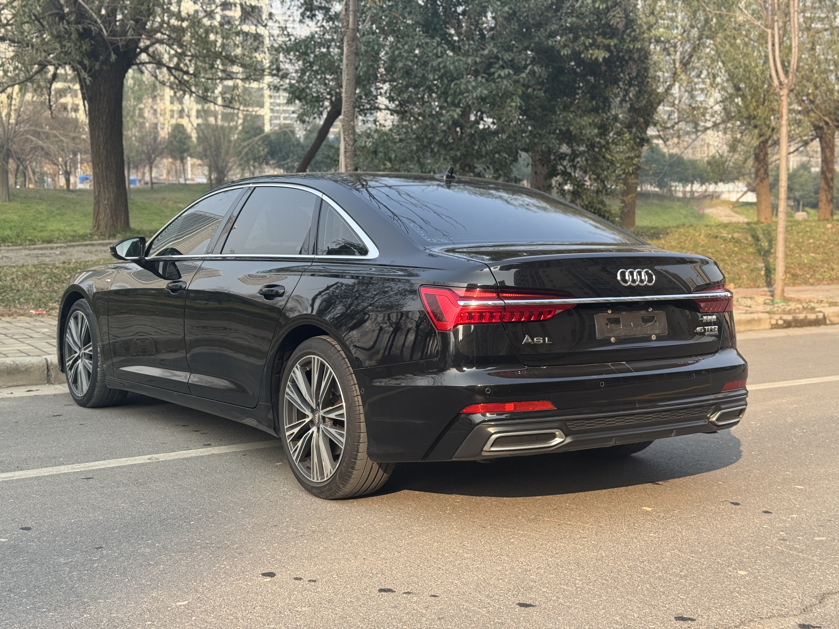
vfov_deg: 30.3
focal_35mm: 48
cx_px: 420
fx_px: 1163
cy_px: 314
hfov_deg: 39.7
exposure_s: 1/822
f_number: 1.78
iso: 64
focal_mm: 6.76
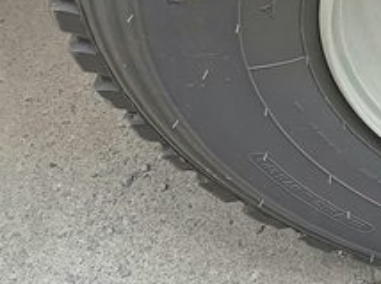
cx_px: 591
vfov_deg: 14.0
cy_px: -87
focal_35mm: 101
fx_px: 1110
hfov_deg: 17.3
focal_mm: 5.3
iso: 64
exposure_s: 1/100
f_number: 1.8
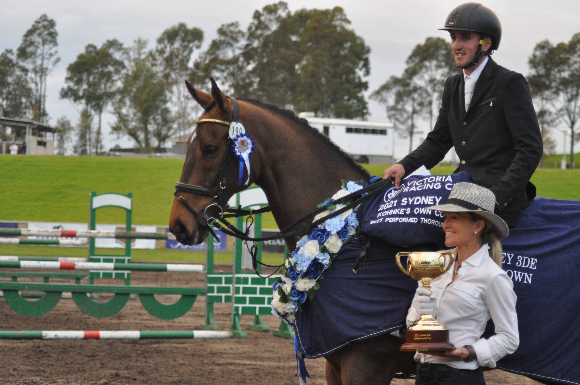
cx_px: 290
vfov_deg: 13.0
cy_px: 192
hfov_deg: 19.5
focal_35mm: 105
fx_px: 1690
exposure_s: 1/100
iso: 1600
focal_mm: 70
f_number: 4
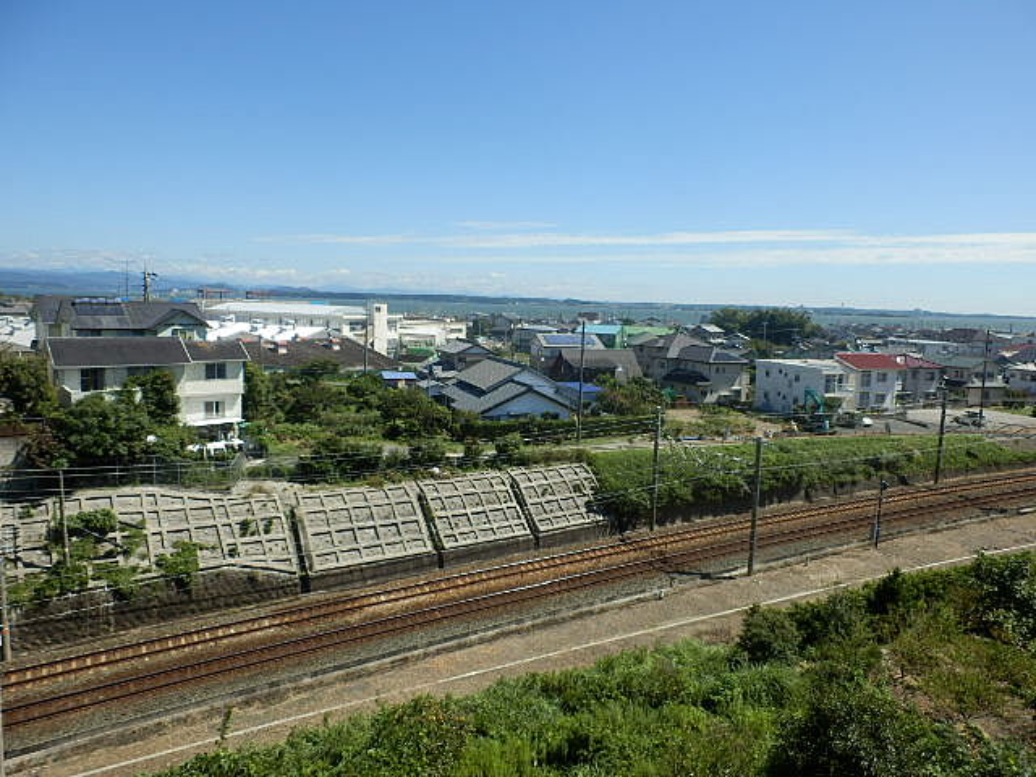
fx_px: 718
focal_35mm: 24
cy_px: 388
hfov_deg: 71.6
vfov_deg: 56.8
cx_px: 518
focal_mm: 4.2
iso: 80
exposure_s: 1/160
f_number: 7.9
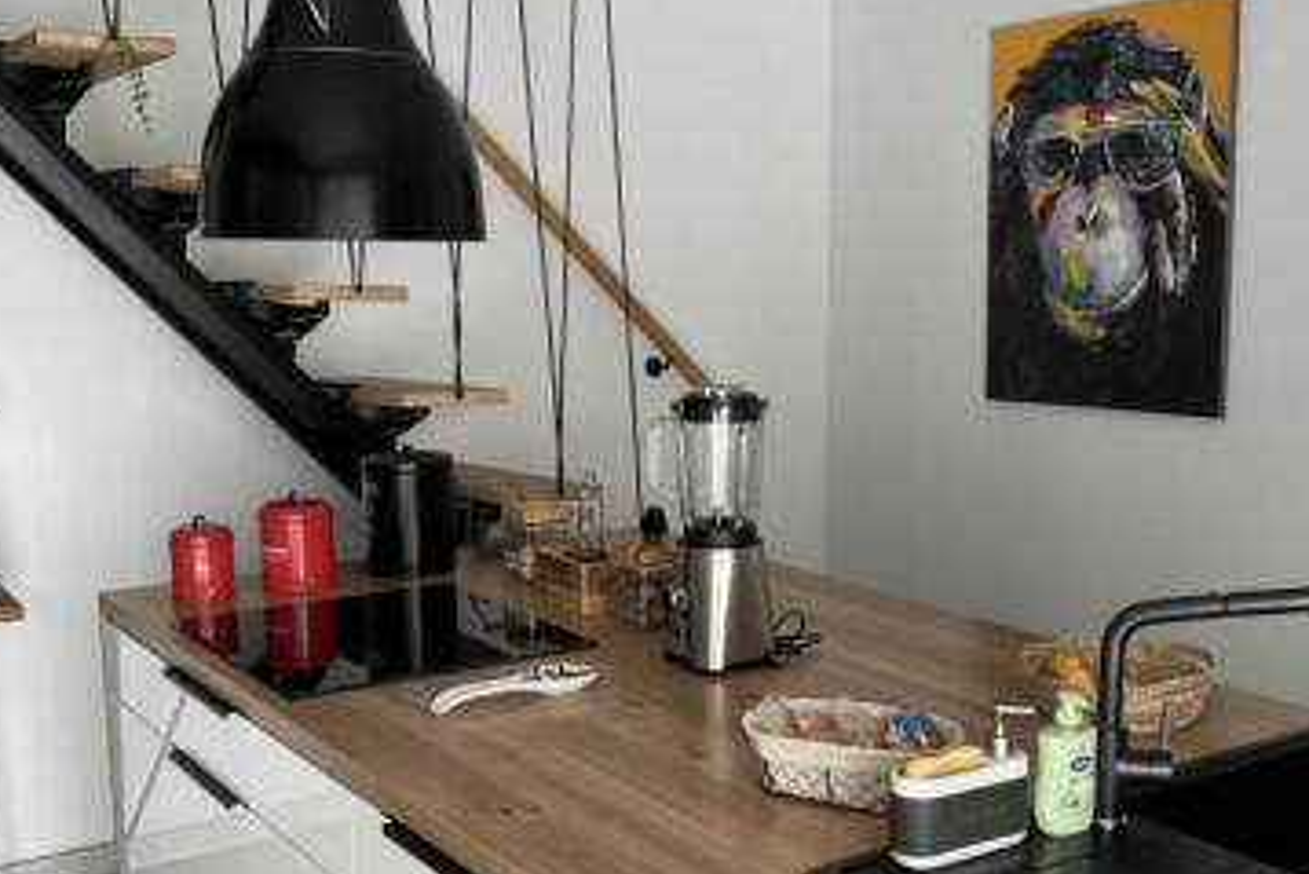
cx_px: 773
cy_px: 521
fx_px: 1600
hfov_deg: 44.3
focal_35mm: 44
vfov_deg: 30.5
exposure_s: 1/121
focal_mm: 5.7
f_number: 1.5
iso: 100
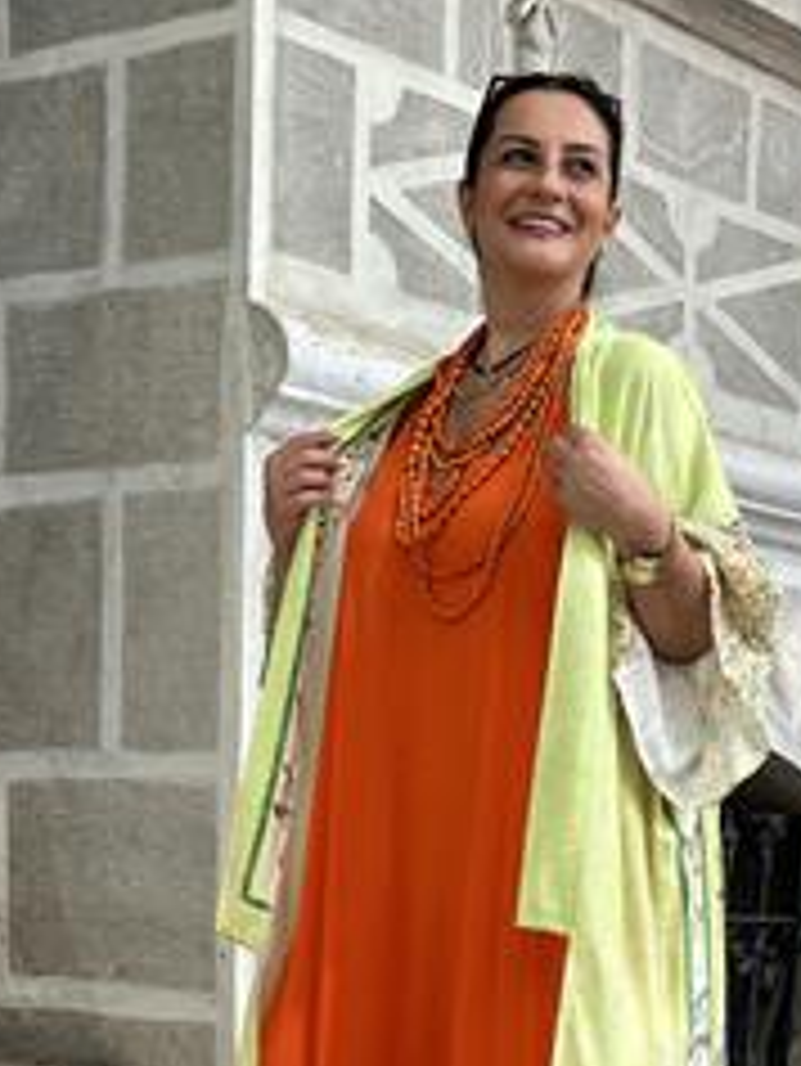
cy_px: 843
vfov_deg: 22.2
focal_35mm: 87
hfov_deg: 17.0
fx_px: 2682
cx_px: 436
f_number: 1.78
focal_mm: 6.86
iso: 80
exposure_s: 1/186
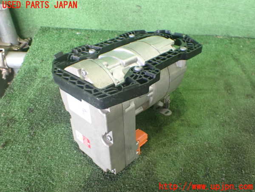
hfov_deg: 60.0
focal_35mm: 30
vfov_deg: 46.8
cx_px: 128
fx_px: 221
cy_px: 96
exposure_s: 1/60
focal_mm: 5.4
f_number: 2.3
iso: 800
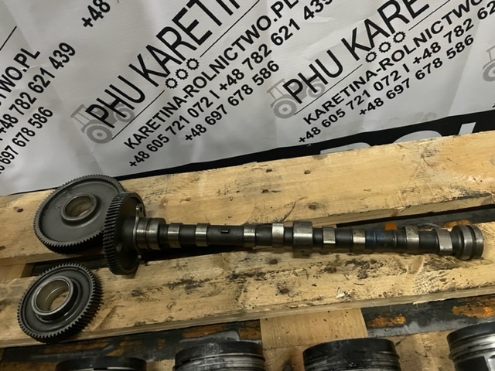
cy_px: 186
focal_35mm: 26
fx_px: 372
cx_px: 248
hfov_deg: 67.3
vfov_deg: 53.1
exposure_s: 1/30
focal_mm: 4.2
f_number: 1.6
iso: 800
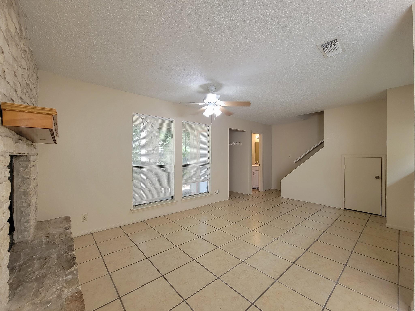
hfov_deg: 106.2
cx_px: 208
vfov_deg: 89.9
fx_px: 156
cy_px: 156
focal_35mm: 13
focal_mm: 2.2
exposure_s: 1/60
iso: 125
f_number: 2.2
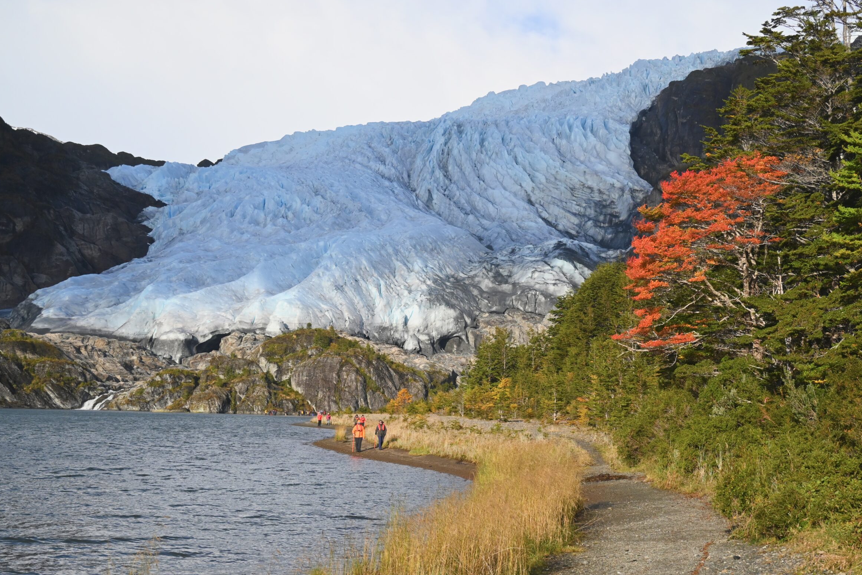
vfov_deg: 24.6
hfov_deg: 36.2
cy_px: 307
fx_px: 1318
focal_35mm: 55
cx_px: 463
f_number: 10
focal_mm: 50
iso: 800
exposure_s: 1/1600
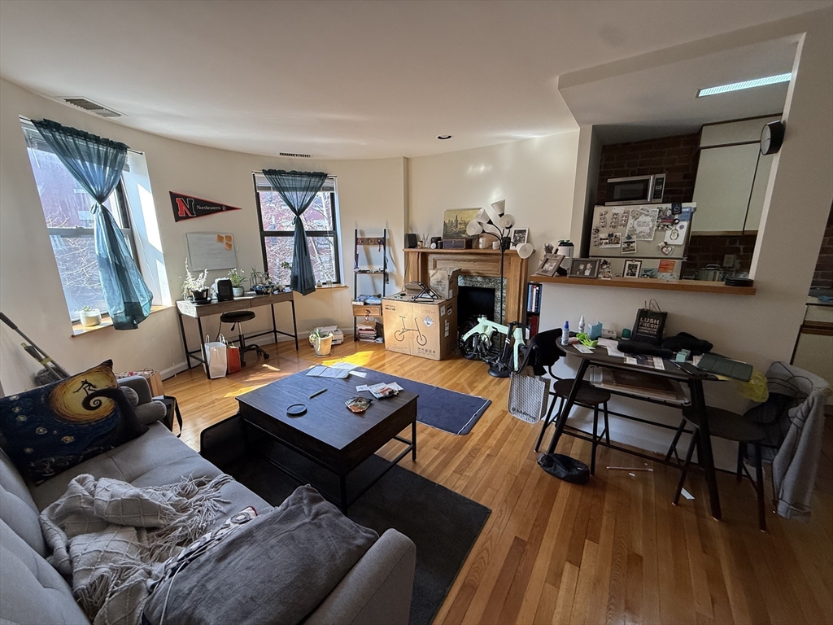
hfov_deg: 102.1
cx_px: 416
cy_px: 312
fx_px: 337
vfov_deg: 85.7
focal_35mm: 14
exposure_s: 1/99
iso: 160
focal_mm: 2.22
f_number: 2.2
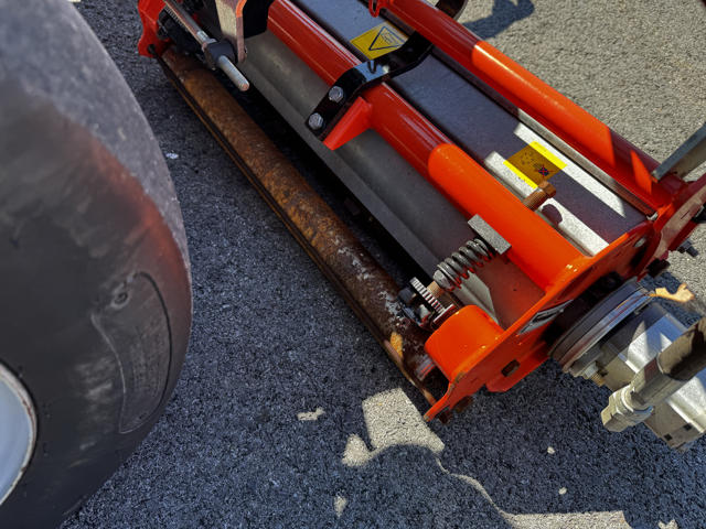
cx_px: 353
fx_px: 489
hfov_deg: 71.6
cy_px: 264
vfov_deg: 56.8
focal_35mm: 24
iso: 80
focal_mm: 6.76
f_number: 1.78
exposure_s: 1/425
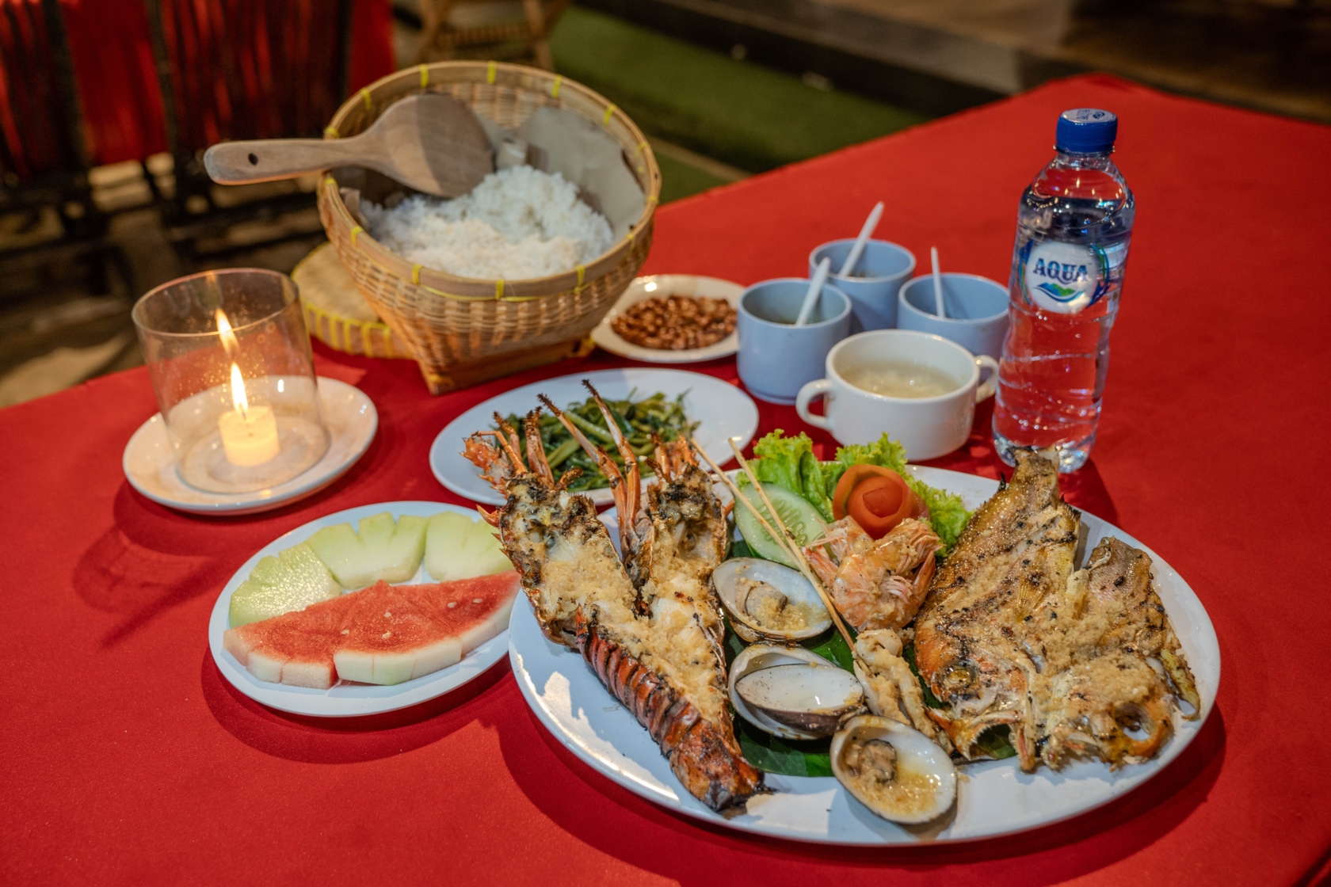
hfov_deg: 61.9
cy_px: 444
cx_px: 666
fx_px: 1109
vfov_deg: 43.6
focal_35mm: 30
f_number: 3.5
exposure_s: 1/30
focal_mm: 30
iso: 1000
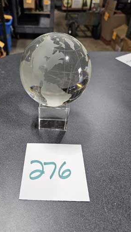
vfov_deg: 71.9
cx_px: 48
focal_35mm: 26
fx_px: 160
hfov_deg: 44.0
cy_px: 118
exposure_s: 1/120
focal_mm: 6.3
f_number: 1.7
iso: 80
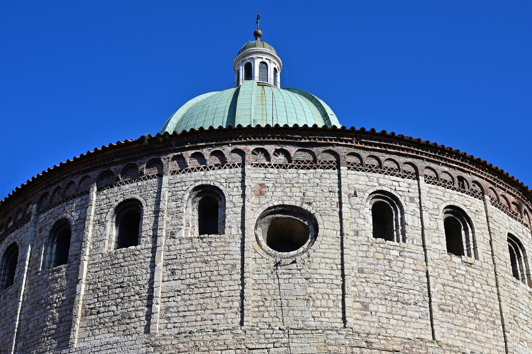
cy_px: 177
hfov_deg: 34.5
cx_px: 266
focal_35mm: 58
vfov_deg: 23.4
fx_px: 857
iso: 180
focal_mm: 58
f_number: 13
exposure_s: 1/250
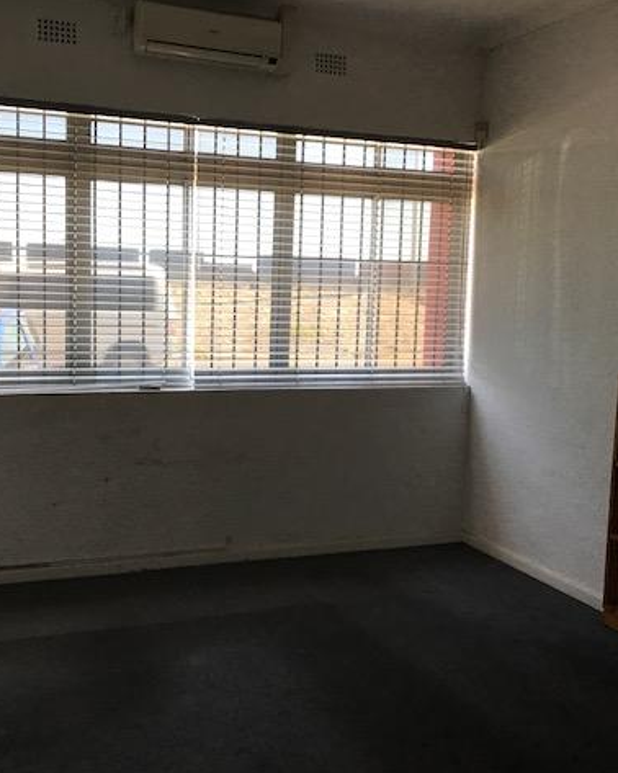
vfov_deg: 49.1
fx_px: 846
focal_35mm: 37
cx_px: 252
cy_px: 386
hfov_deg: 40.0
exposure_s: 1/33
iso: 25
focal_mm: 3.99
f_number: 1.8
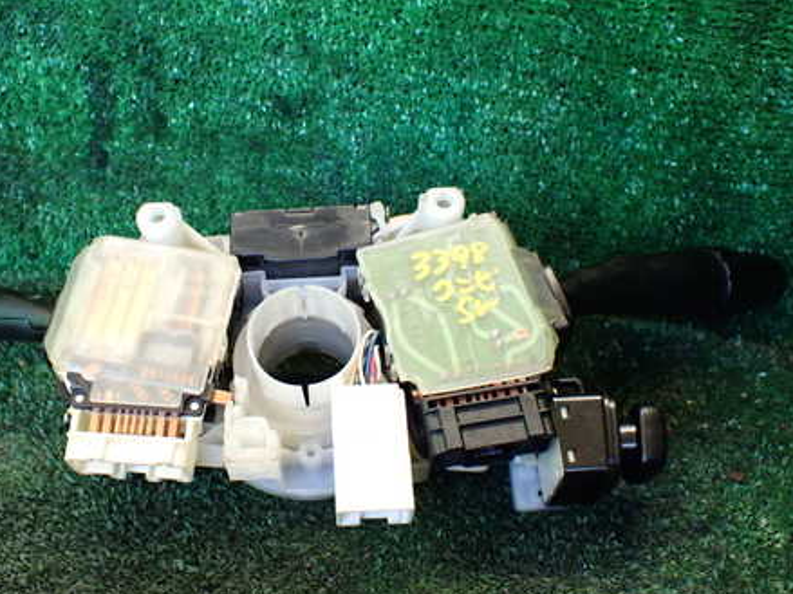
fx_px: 939
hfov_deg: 45.4
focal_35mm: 41
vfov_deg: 35.1
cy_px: 302
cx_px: 300
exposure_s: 1/125
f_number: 2.3
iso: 400
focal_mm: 5.4
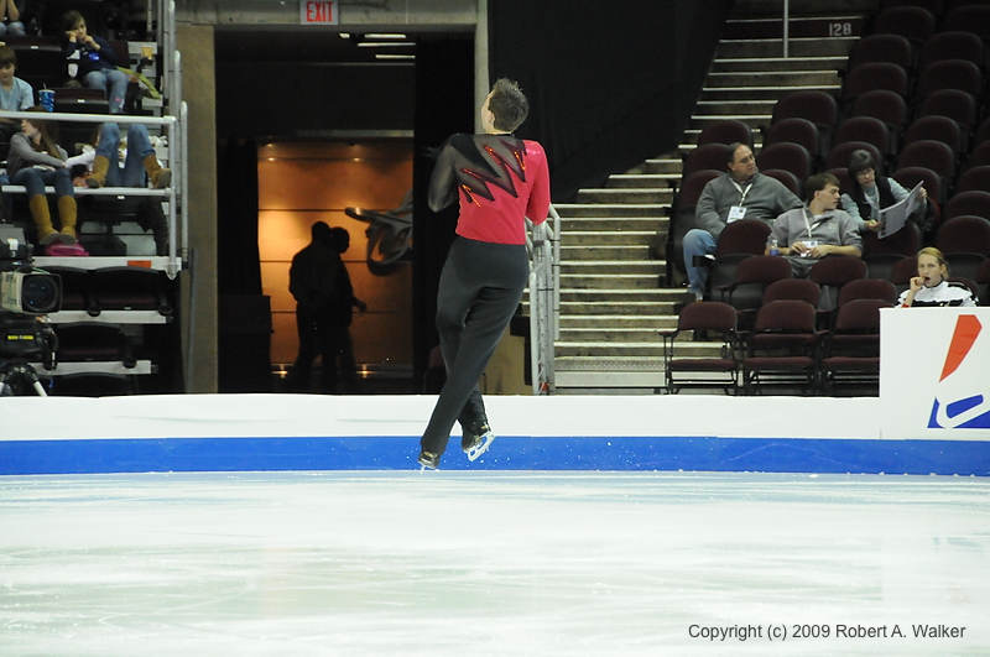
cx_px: 495
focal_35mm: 195
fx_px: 5355
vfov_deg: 7.0
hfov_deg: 10.6
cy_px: 328
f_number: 5.6
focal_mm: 130
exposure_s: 1/500
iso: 3200
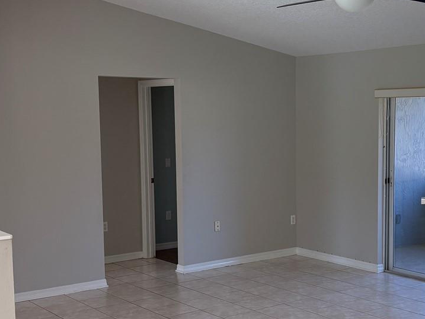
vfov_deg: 25.2
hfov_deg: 32.8
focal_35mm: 58
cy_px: 181
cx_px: 298
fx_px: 712
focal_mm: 5.96
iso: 80
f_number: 1.6
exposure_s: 1/235
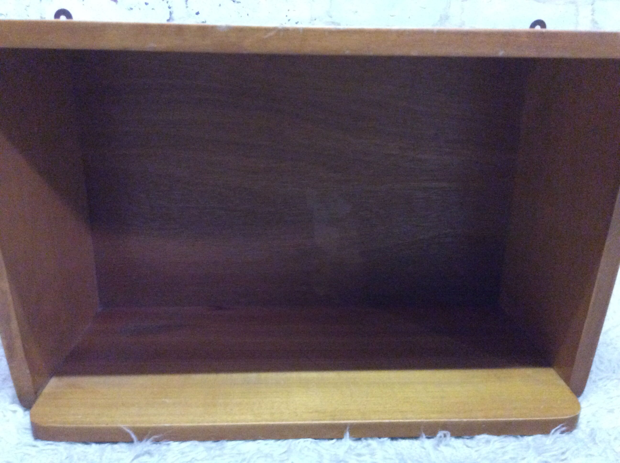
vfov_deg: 44.1
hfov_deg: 56.9
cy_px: 232
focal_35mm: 32
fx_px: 572
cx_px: 310
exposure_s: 1/17
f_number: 2.4
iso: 500
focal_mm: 3.3
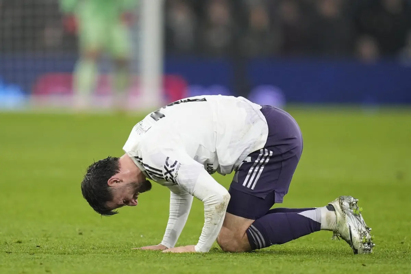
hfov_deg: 3.4
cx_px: 206
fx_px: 6849
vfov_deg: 2.3
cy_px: 137
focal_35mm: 600
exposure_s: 1/1000
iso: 1600
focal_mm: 400
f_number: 2.8
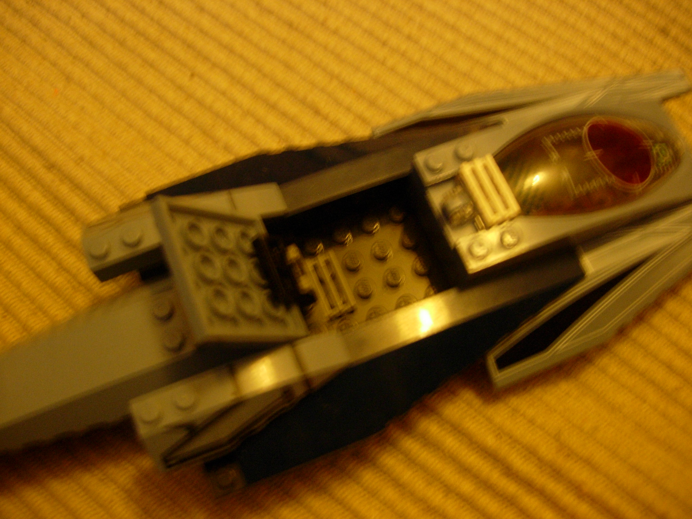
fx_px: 760
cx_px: 346
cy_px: 260
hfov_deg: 49.0
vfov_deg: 37.7
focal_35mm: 38
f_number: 2.8
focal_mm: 7.8
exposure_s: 1/4.4
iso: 200
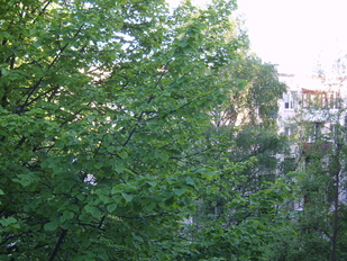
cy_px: 159
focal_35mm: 51
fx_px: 511
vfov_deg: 28.5
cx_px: 108
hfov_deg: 37.0
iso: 50
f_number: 2.8
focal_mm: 7.4
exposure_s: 1/60
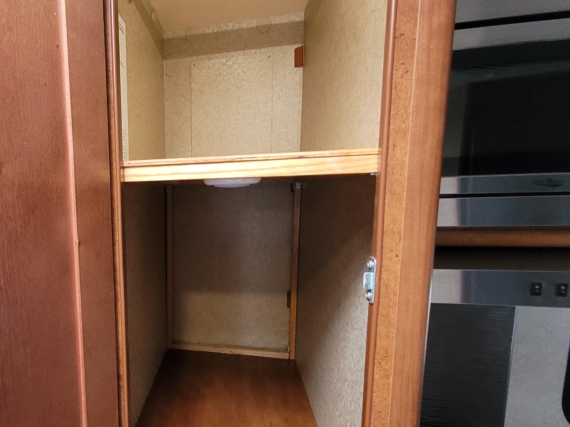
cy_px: 234
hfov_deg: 72.3
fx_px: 362
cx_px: 159
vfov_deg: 61.0
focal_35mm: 22
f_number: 2.2
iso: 400
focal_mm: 1.74
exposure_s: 1/40
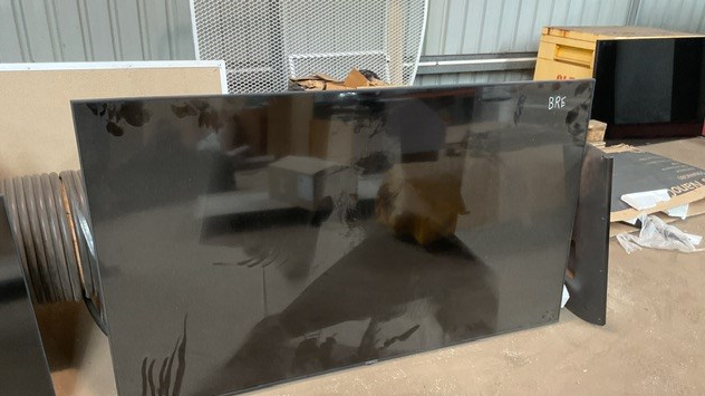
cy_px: 250
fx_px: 598
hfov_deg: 61.0
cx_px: 350
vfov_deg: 36.4
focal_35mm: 32
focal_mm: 3
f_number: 1.8
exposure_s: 1/50
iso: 160
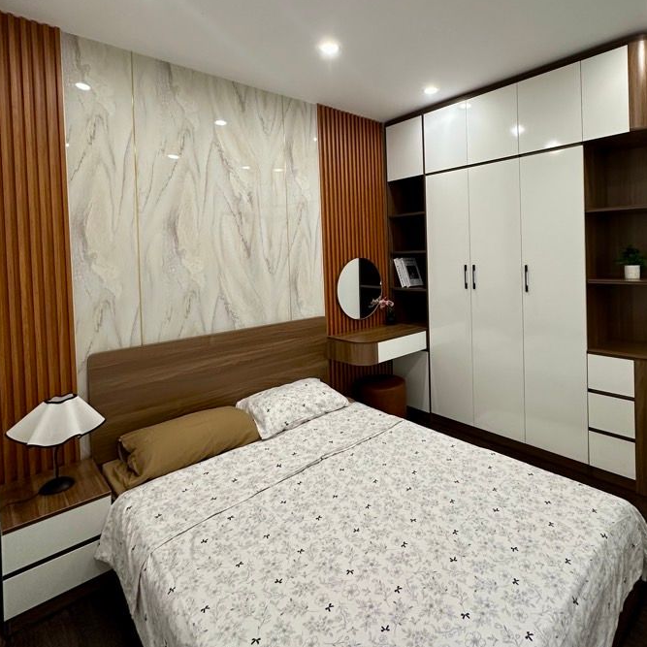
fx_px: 402
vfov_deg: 76.8
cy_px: 258
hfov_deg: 77.3
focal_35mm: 19
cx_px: 364
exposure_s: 1/100
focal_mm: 2.22
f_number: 2.2
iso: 200
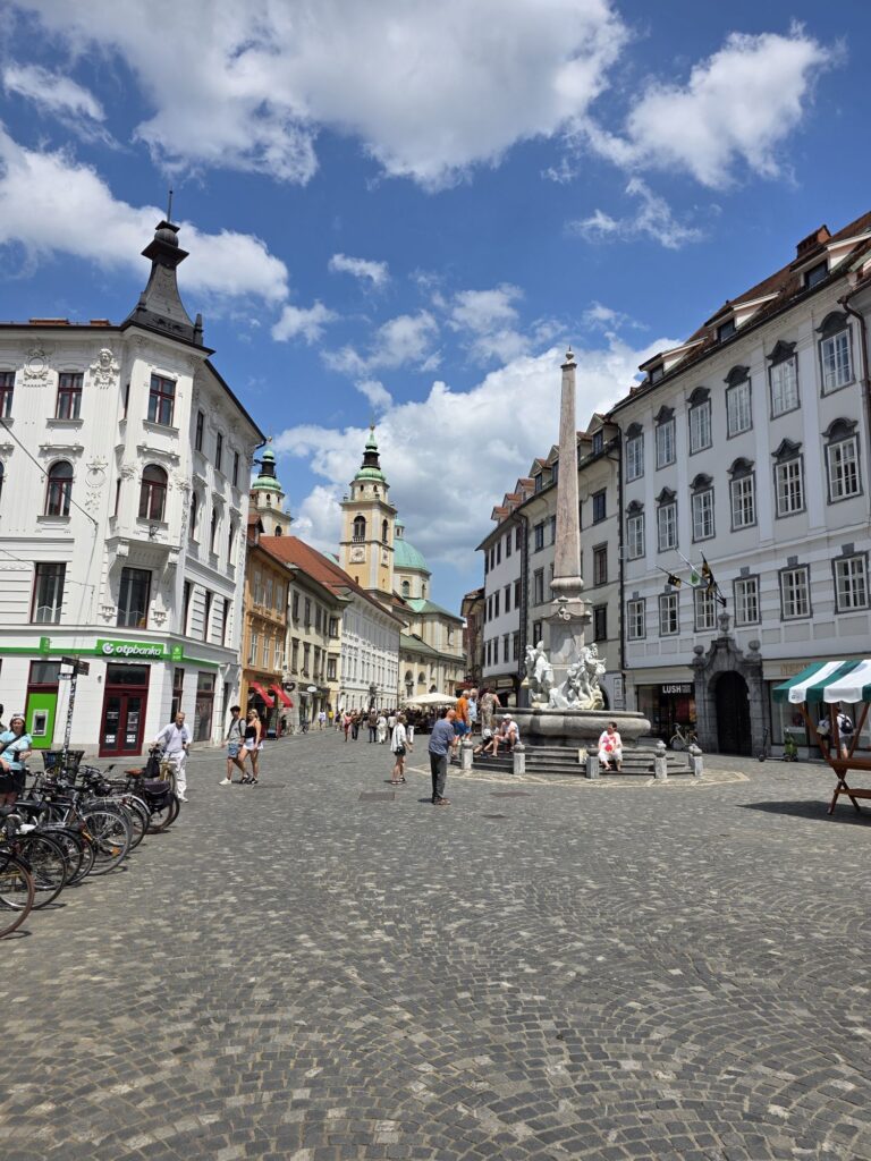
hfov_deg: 58.9
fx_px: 772
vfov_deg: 73.9
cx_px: 436
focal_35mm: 23
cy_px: 580
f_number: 1.7
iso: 64
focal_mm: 6.3
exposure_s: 1/7944
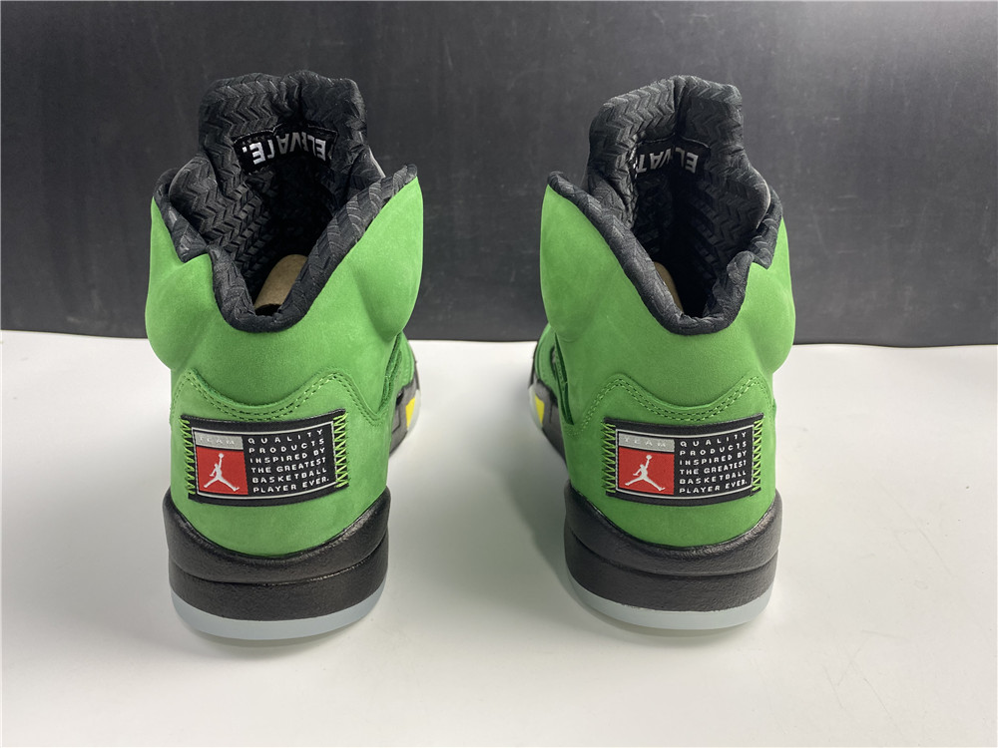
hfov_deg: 67.3
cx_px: 499
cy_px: 374
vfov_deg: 53.1
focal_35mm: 26
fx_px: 750
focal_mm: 4.25
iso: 80
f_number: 1.8
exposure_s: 1/100
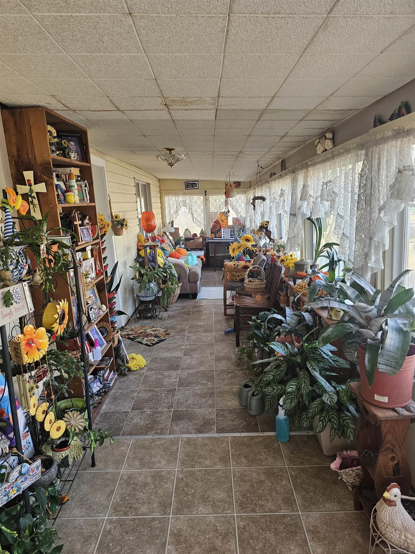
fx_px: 368
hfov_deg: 58.9
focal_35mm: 23
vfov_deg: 73.9
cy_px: 277
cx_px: 208
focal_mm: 6.3
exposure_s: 1/120
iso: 125
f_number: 1.7
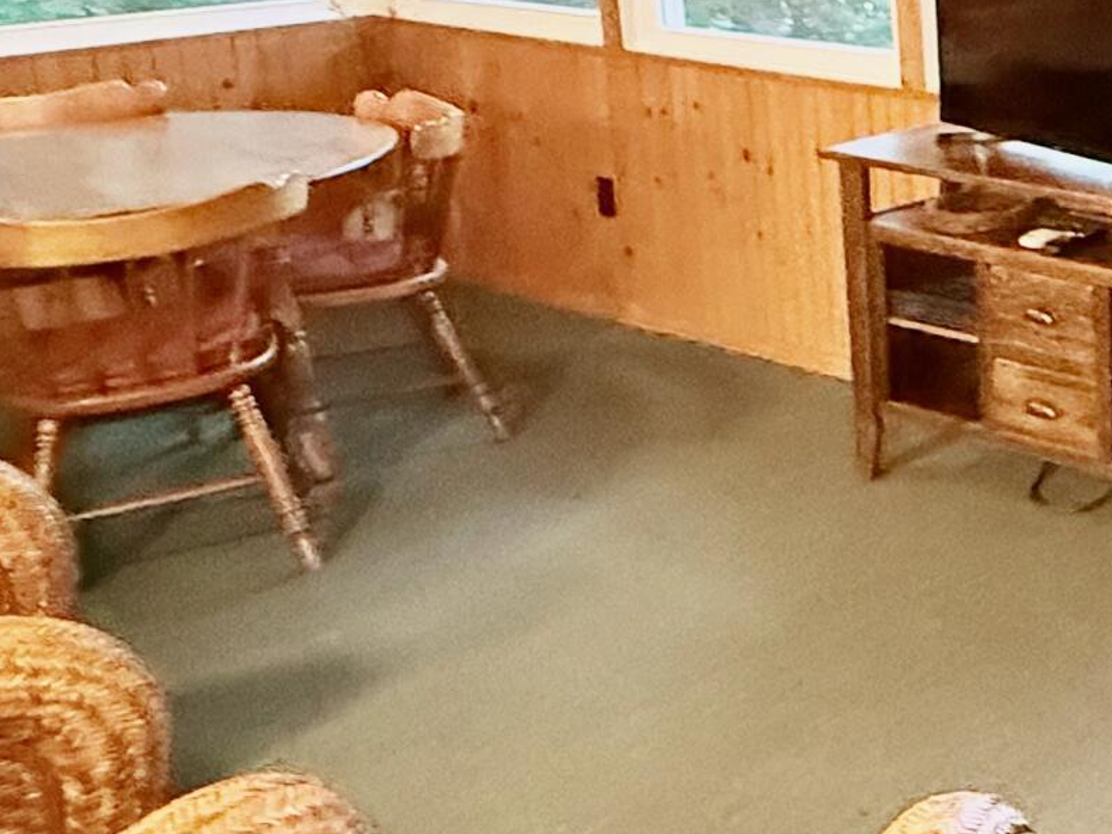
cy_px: 114
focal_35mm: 53
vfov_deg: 26.8
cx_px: 1577
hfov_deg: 27.5
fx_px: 1703
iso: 1000
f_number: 2.2
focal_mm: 2.22
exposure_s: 1/60
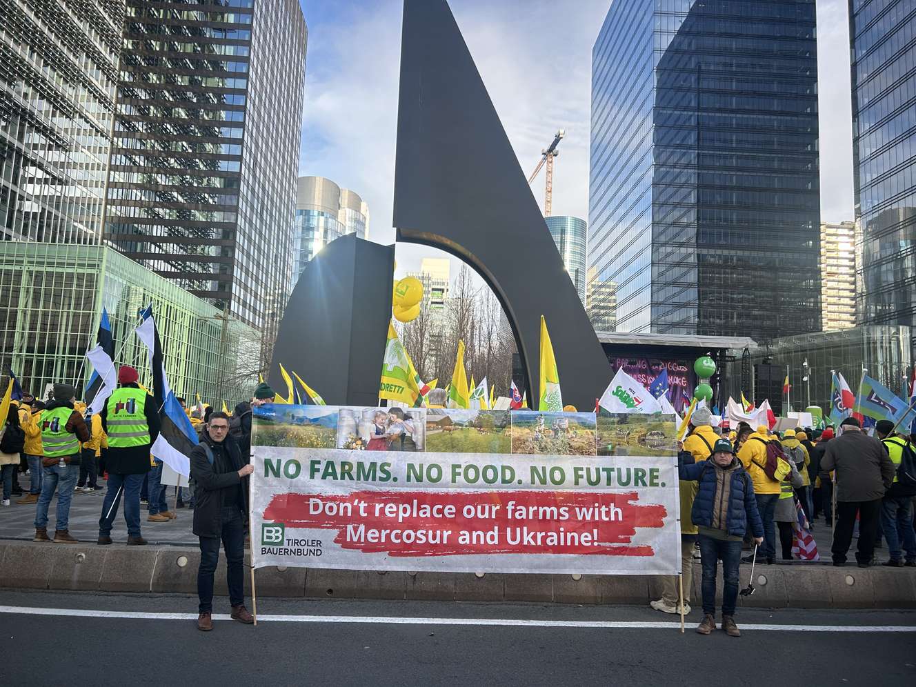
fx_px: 688
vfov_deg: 53.1
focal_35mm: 26
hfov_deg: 67.3
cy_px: 344
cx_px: 458
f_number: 1.5
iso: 50
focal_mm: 5.7
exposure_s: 1/748
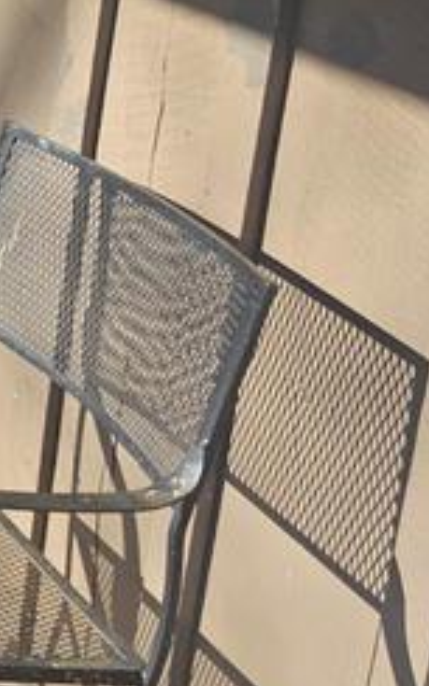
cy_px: -6
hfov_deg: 11.6
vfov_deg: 23.3
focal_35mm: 85
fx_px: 1591
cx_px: -697
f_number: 1.7
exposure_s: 1/719
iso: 32
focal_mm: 6.3
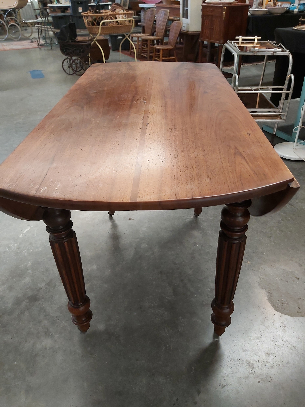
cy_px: 204
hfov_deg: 53.1
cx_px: 152
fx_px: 305
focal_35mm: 26
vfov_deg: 67.3
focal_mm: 3.92
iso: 200
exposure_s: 1/50
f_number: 1.7
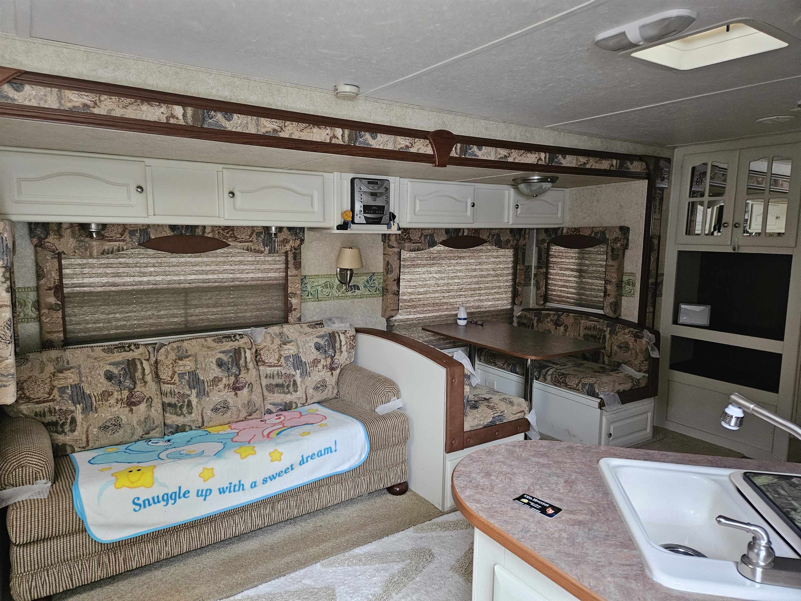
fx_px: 532
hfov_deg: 73.9
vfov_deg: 58.9
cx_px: 400
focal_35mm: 23
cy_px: 300
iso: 1000
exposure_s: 1/120
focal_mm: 5.4
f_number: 1.8
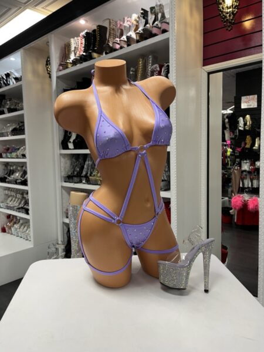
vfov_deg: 67.3
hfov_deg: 53.1
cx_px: 132
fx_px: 264
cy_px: 176
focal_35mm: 26
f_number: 1.6
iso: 80
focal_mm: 5.1
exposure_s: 1/60
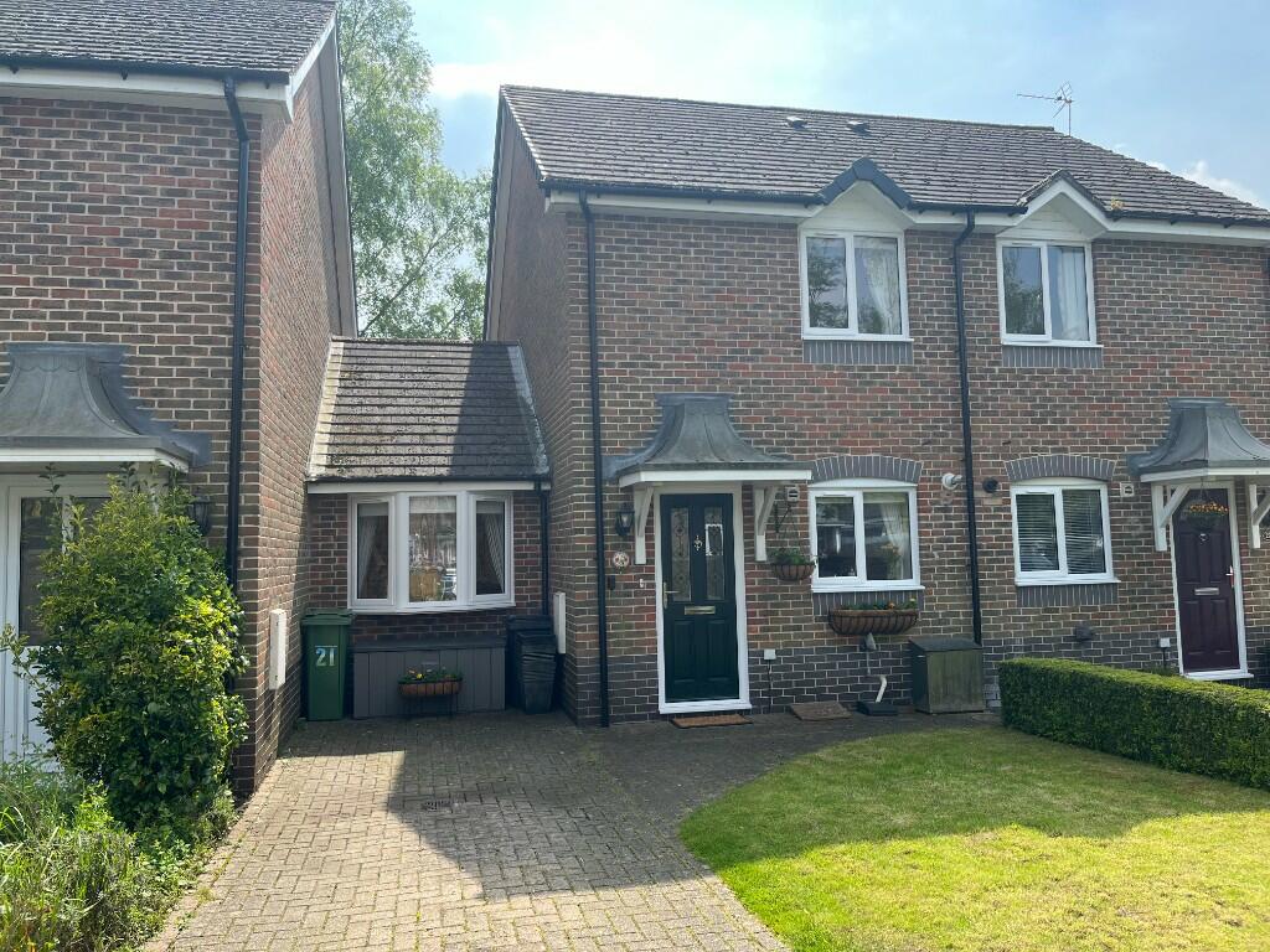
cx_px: 635
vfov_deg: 53.1
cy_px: 476
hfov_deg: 67.3
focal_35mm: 26
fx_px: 954
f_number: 1.6
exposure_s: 1/1600
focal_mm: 5.1
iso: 50
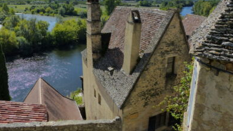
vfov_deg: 41.2
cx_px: 117
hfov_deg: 67.9
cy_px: 48
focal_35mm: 28
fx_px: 173
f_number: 5.6
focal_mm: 4.5
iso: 200
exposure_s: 1/800
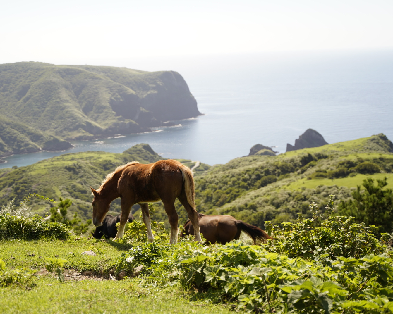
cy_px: 157
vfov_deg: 29.1
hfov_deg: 36.0
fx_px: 605
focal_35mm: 52
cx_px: 172
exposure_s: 1/1600
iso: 160
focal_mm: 46
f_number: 2.8
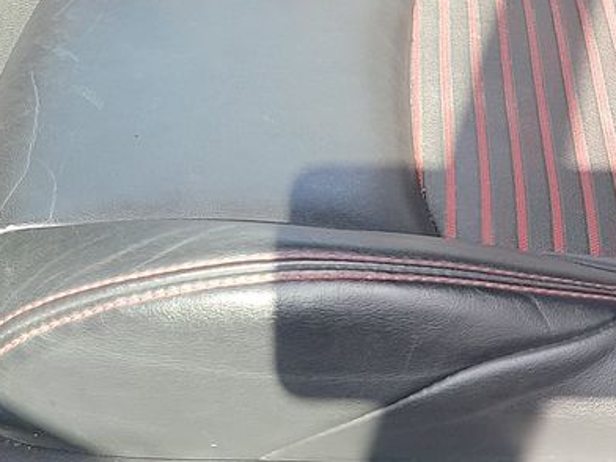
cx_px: 310
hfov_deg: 20.0
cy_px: -79
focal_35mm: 98
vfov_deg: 14.6
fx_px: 1744
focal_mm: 6.7
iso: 75
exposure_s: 1/119
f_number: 1.8
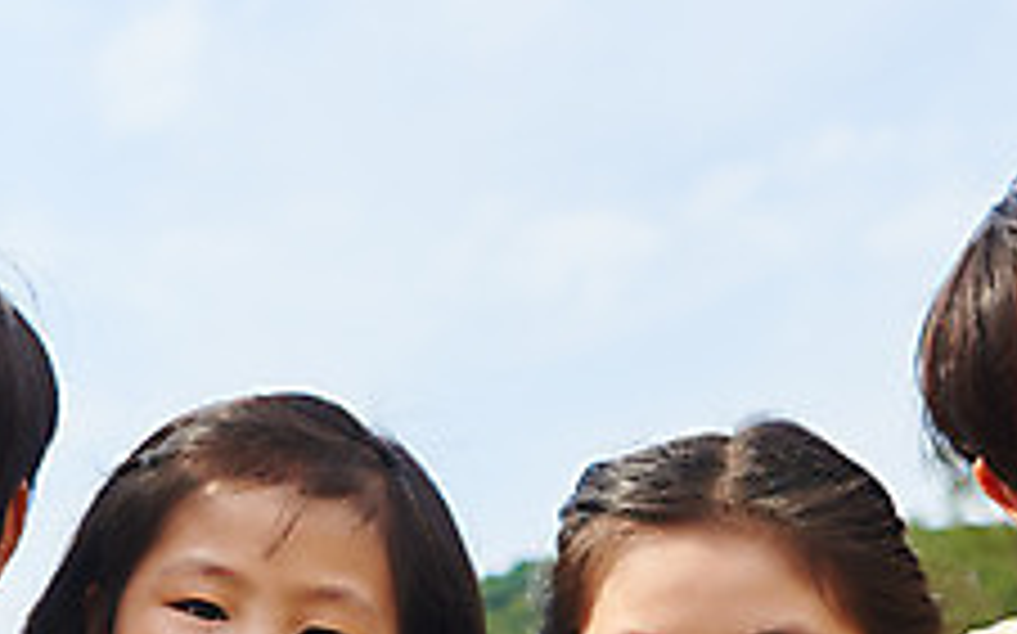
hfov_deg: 31.5
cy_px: 643
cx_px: 502
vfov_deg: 19.4
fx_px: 1801
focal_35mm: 65
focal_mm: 24
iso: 250
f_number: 2.8
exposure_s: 1/6400
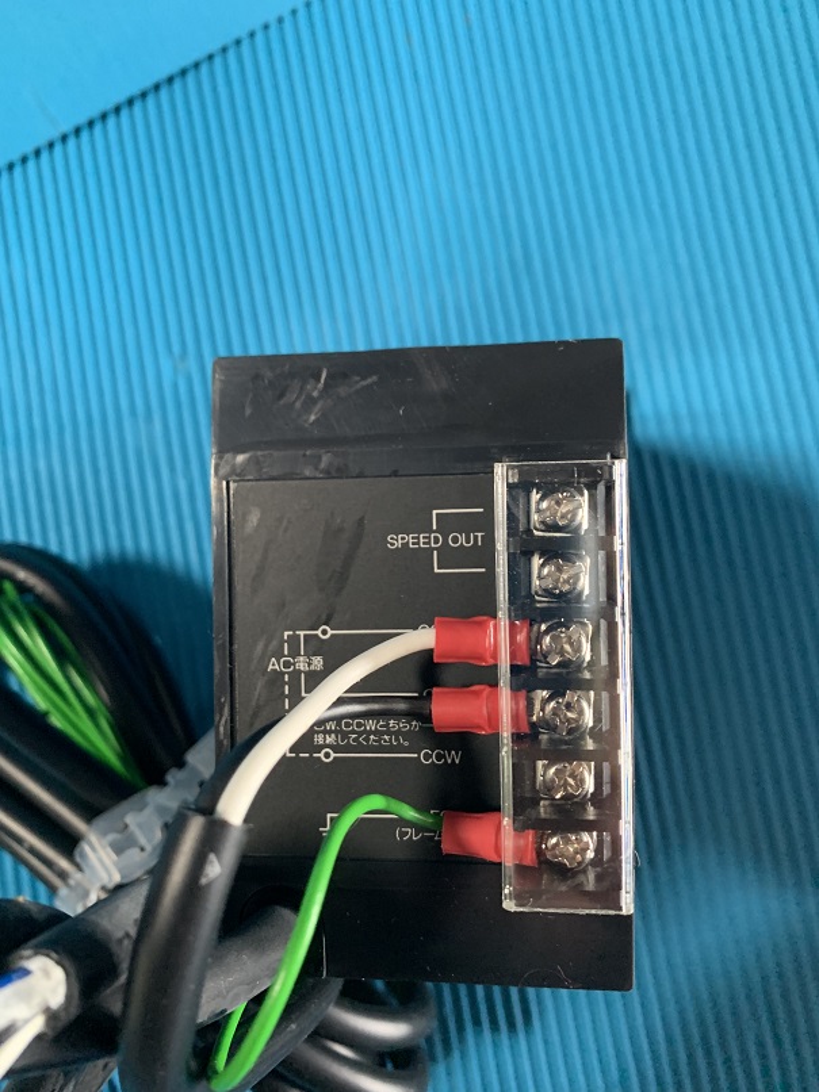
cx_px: 410
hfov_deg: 53.1
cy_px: 546
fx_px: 820
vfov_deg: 67.3
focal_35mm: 26
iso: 400
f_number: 1.8
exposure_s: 1/48
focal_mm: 4.25
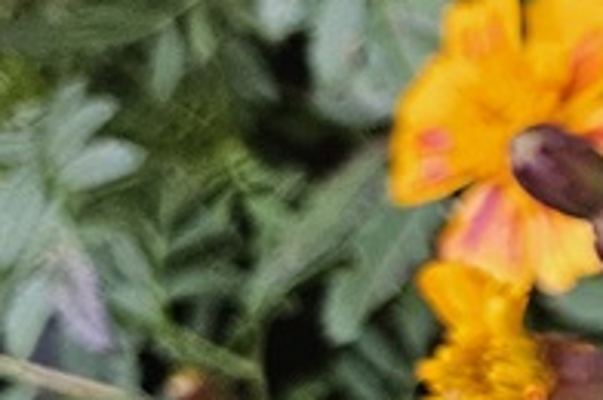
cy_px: 328
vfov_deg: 12.4
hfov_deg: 14.0
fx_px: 1839
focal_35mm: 110
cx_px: 1378
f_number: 1.8
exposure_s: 1/100
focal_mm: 5.4
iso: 500
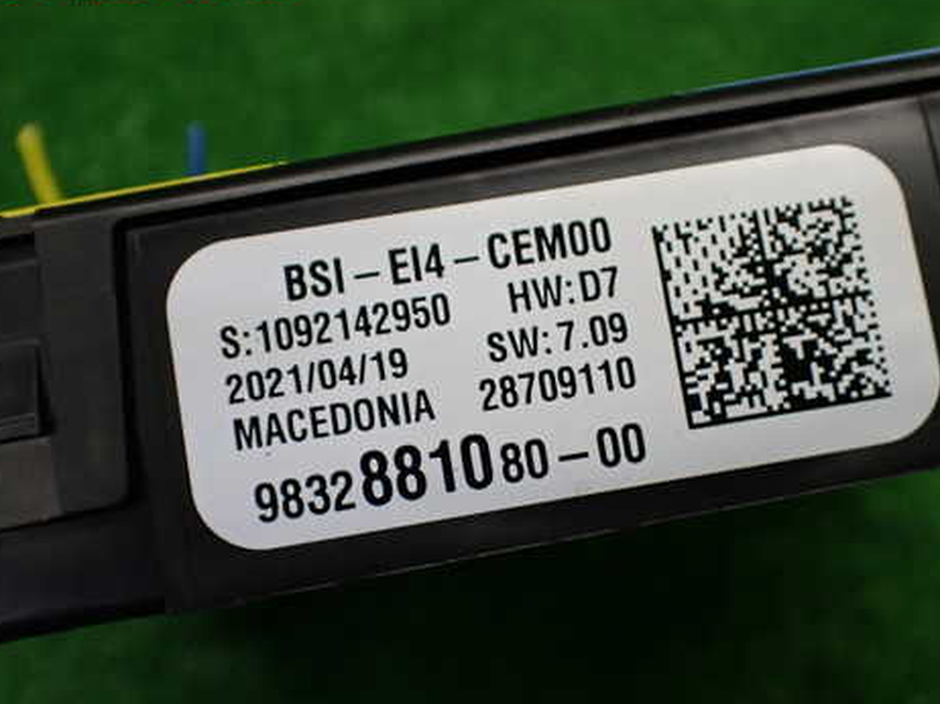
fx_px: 1058
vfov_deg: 36.7
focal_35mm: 39
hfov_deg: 47.8
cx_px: 531
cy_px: 415
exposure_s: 1/125
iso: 200
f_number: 2.3
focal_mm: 5.4
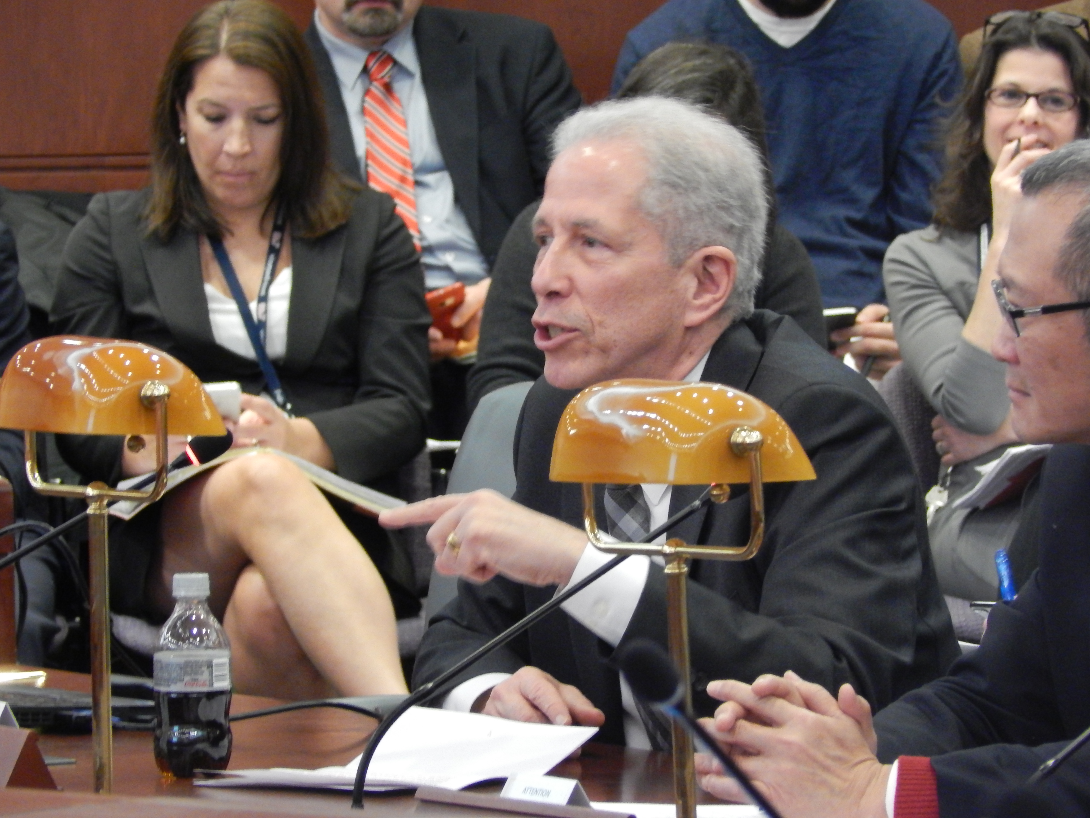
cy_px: 409
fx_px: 12217
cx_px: 545
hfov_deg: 5.1
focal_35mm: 388
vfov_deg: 3.8
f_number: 5.7
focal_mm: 69
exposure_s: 1/13
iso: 800
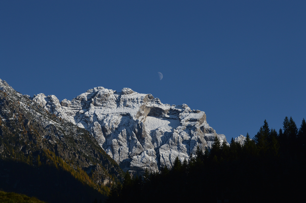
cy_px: 102
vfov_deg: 13.0
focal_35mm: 105
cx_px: 153
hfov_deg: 19.5
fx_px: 892
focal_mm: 70
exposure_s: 1/800
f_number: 10
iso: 200
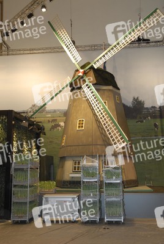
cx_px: 82
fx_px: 306
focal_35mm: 45
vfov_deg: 43.5
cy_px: 122
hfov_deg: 30.0
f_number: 5
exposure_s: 1/50
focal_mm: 30
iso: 800
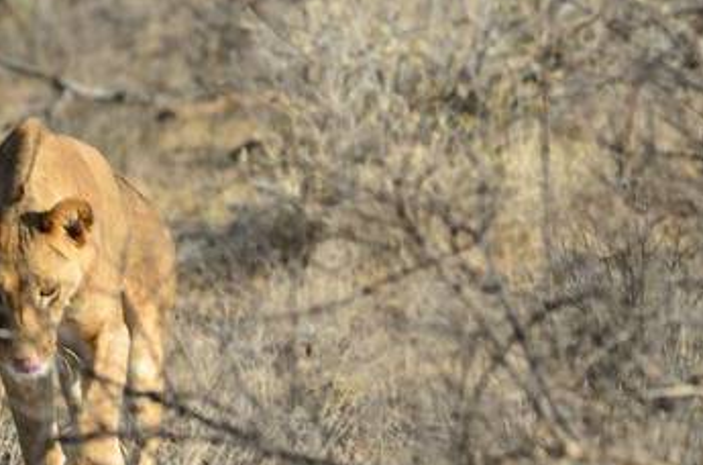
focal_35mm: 1219
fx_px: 23739
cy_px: 258
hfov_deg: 1.7
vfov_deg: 1.1
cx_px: 122
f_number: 6.3
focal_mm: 400
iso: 200
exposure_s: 1/400
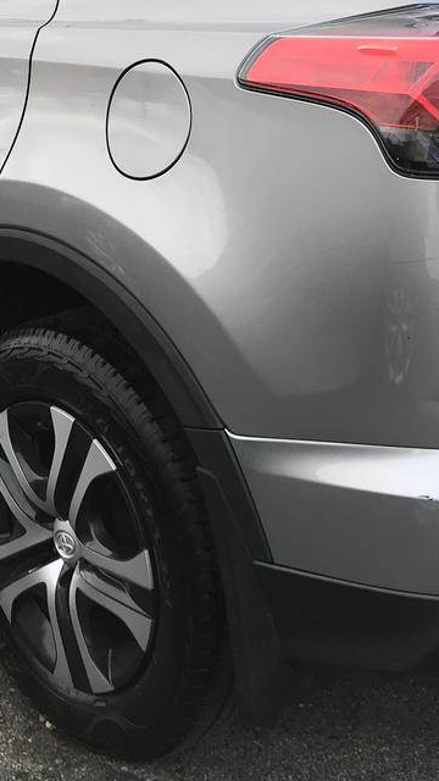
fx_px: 1262
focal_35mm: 61
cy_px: 217
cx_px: 223
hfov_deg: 19.7
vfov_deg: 33.8
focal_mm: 3.99
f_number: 1.8
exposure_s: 1/377
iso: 20
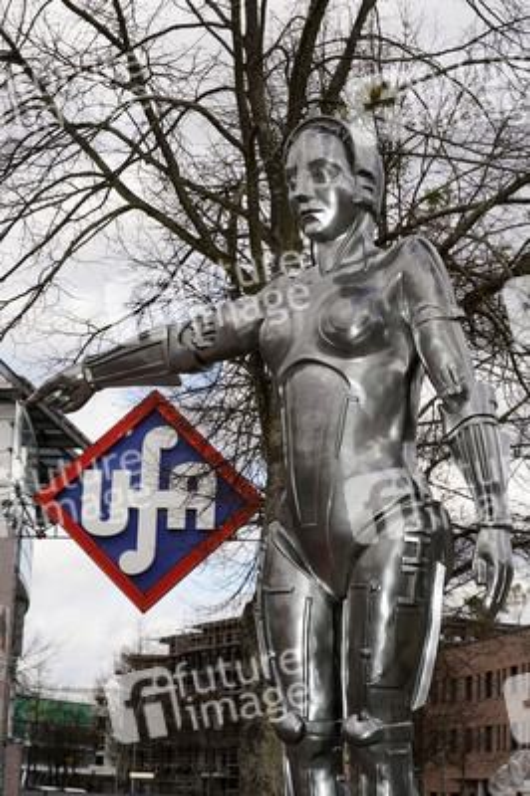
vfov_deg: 29.3
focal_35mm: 69
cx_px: 265
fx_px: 1526
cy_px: 398
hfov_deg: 19.7
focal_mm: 69
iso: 160
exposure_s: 1/160
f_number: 11
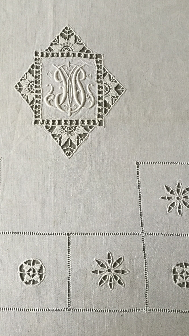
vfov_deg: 58.0
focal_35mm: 34
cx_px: 73
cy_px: 160
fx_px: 303
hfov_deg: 34.5
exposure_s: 1/30
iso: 100
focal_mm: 4.15
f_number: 2.2
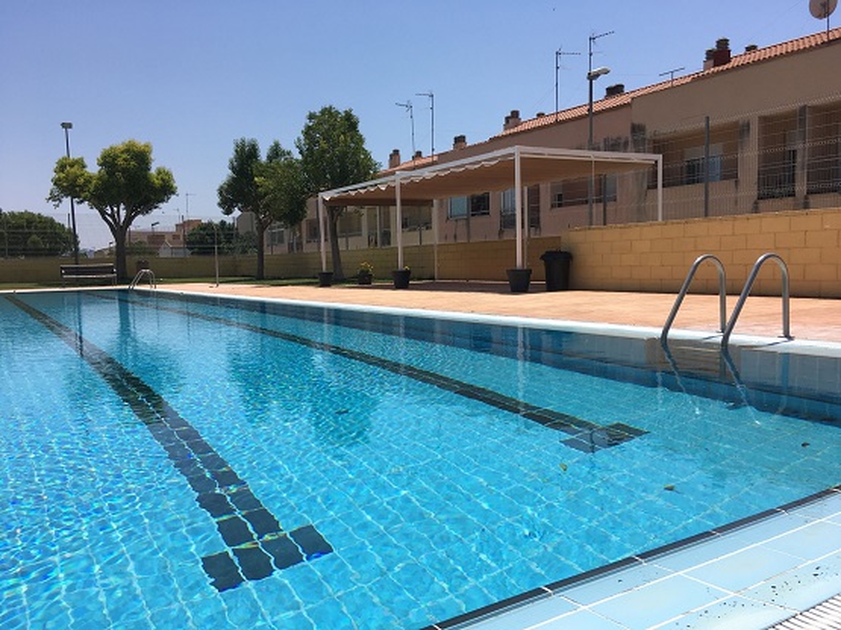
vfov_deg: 48.2
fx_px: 704
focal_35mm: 29
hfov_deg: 61.7
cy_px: 315
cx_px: 420
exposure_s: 1/2481
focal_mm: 4.15
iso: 25
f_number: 2.2
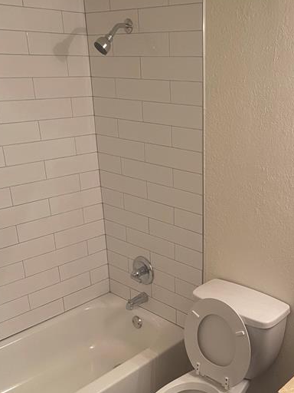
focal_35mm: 39
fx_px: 442
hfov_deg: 36.2
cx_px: 211
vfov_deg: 47.4
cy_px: 248
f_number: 1.8
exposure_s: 1/60
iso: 125
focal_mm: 4.25
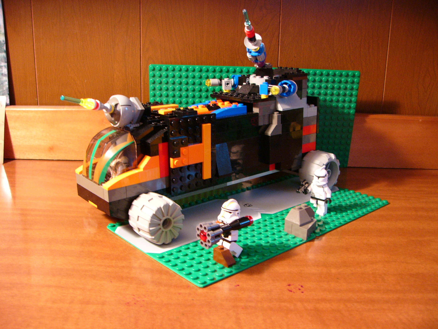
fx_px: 456
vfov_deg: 39.7
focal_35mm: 36
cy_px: 164
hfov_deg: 51.4
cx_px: 219
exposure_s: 1/1.6
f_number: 2.8
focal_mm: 6
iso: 100
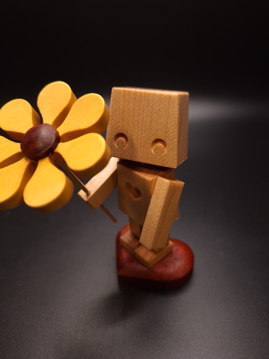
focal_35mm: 23
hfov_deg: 58.9
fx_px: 238
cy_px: 180
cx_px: 134
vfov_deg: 73.9
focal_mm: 5.54
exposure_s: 1/40
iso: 125
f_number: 1.8
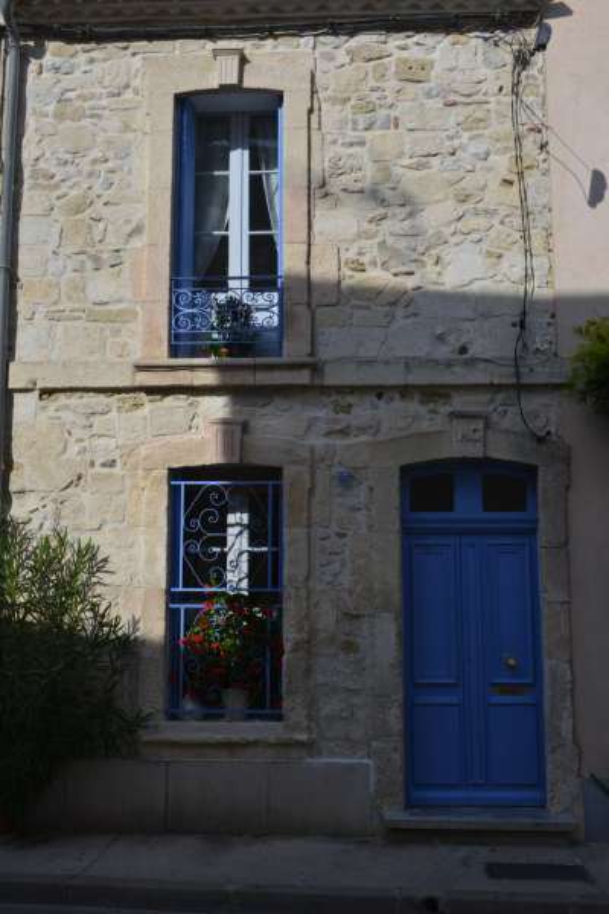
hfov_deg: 37.9
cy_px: 457
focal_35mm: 35
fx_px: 888
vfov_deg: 54.4
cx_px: 304
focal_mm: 35
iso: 720
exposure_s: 1/125
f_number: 20
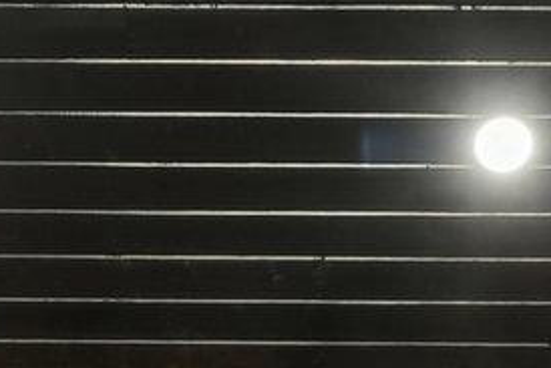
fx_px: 1715
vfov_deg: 10.2
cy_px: 968
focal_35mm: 112
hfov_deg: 18.1
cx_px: 456
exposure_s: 1/25
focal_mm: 10
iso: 400
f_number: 8
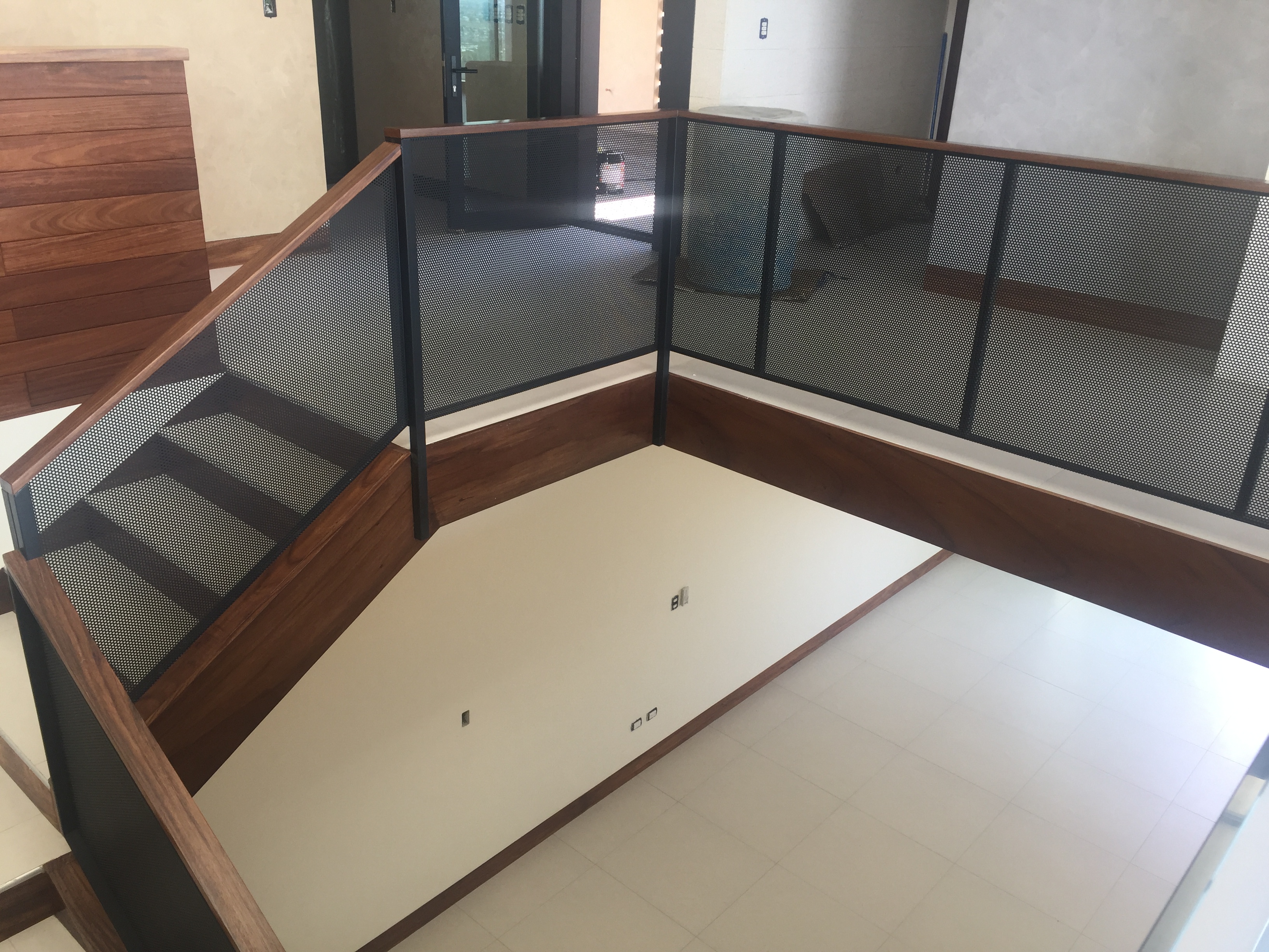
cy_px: 476
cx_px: 634
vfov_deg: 48.2
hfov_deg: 61.7
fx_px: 1063
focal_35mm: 29
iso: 40
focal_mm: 4.15
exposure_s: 1/60
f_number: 2.2
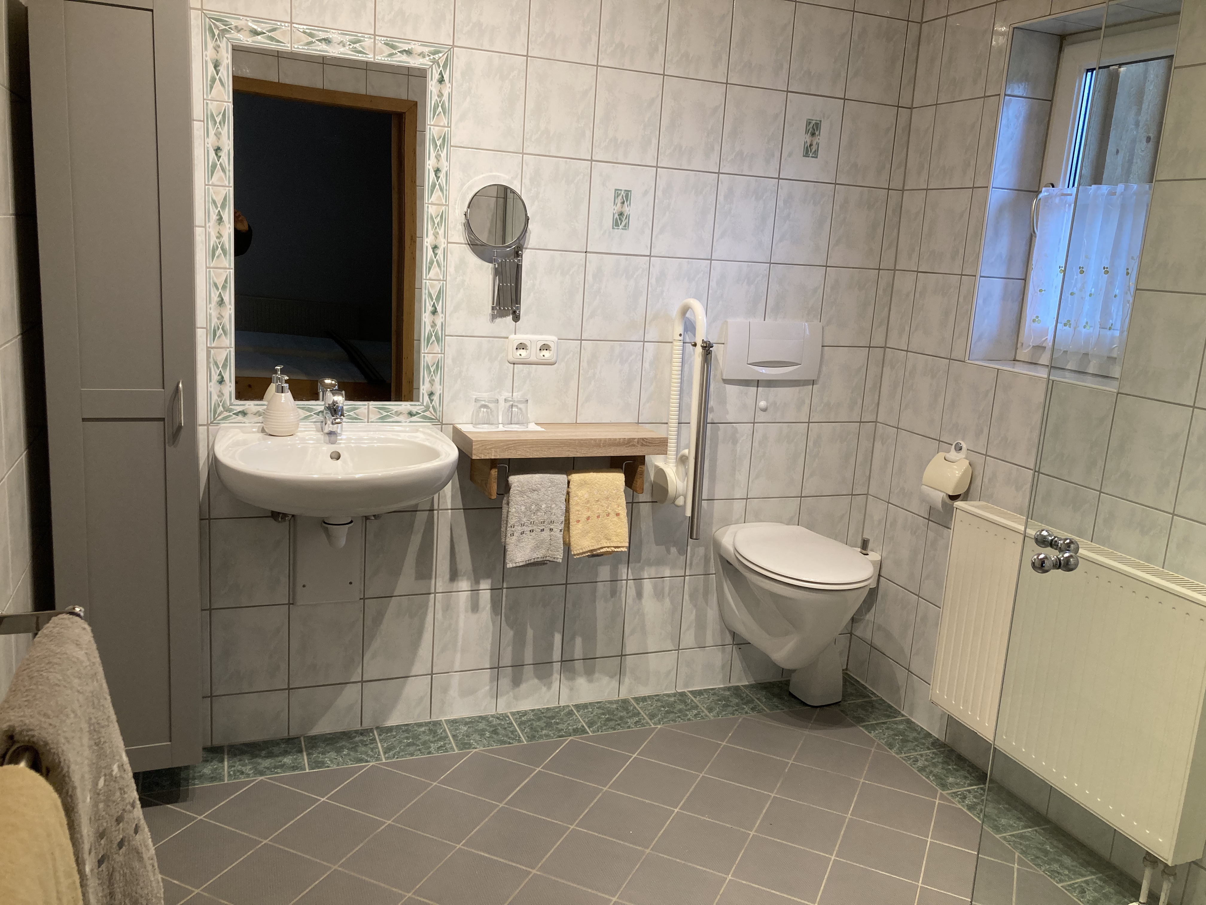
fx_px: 976
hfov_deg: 63.4
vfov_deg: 49.7
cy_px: 452
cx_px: 603
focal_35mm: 28
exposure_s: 1/50
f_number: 1.8
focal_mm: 3.99
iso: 80
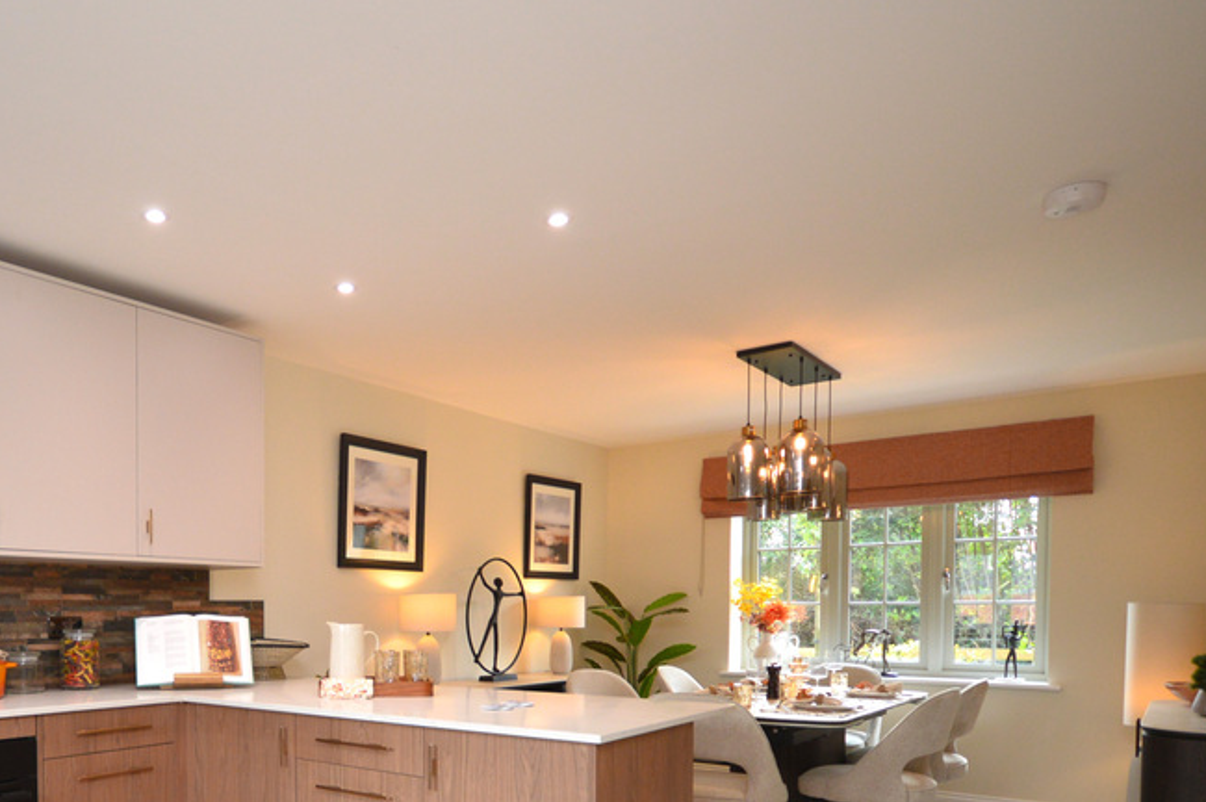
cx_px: 350
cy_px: 639
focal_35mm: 25
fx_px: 837
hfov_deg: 68.4
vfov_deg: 48.4
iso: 400
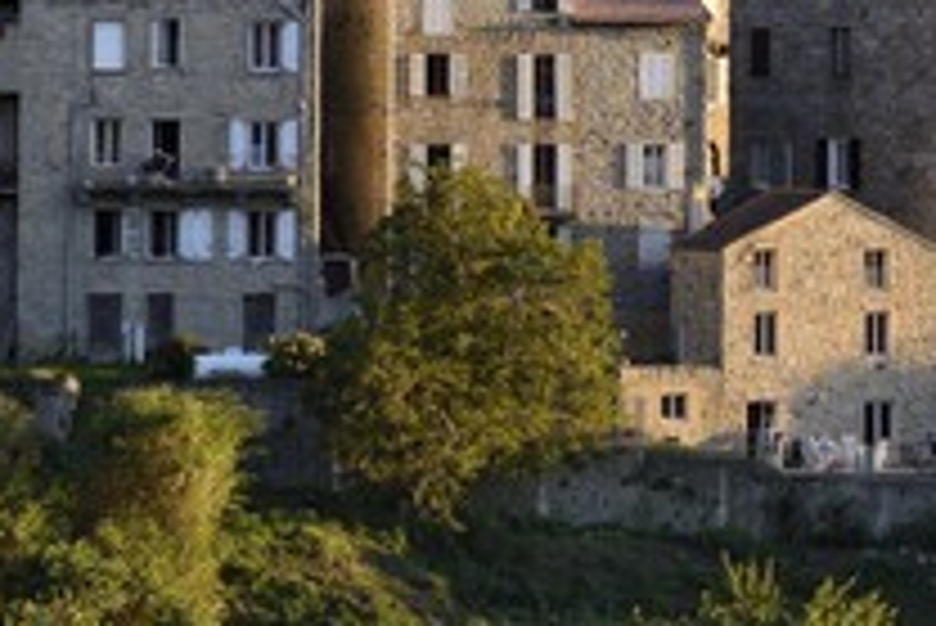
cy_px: 5
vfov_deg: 4.7
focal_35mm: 293
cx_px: 666
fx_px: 7623
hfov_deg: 7.0
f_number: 9
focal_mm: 145
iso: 400
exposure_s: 1/250
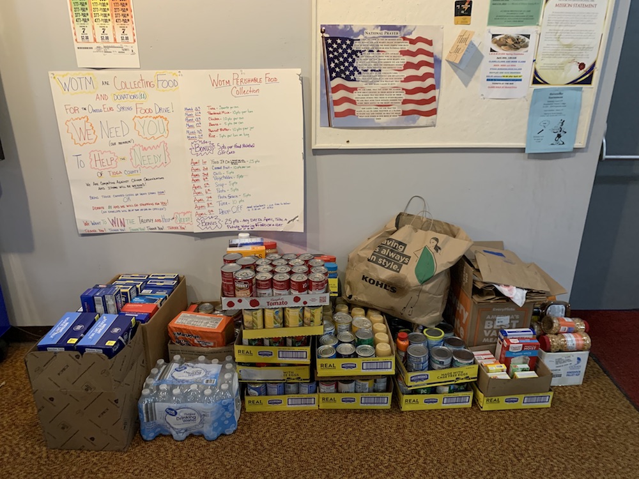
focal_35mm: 26
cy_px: 240
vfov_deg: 53.1
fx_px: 480
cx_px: 320
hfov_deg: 67.3
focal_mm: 4.25
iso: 320
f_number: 1.8
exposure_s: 1/40
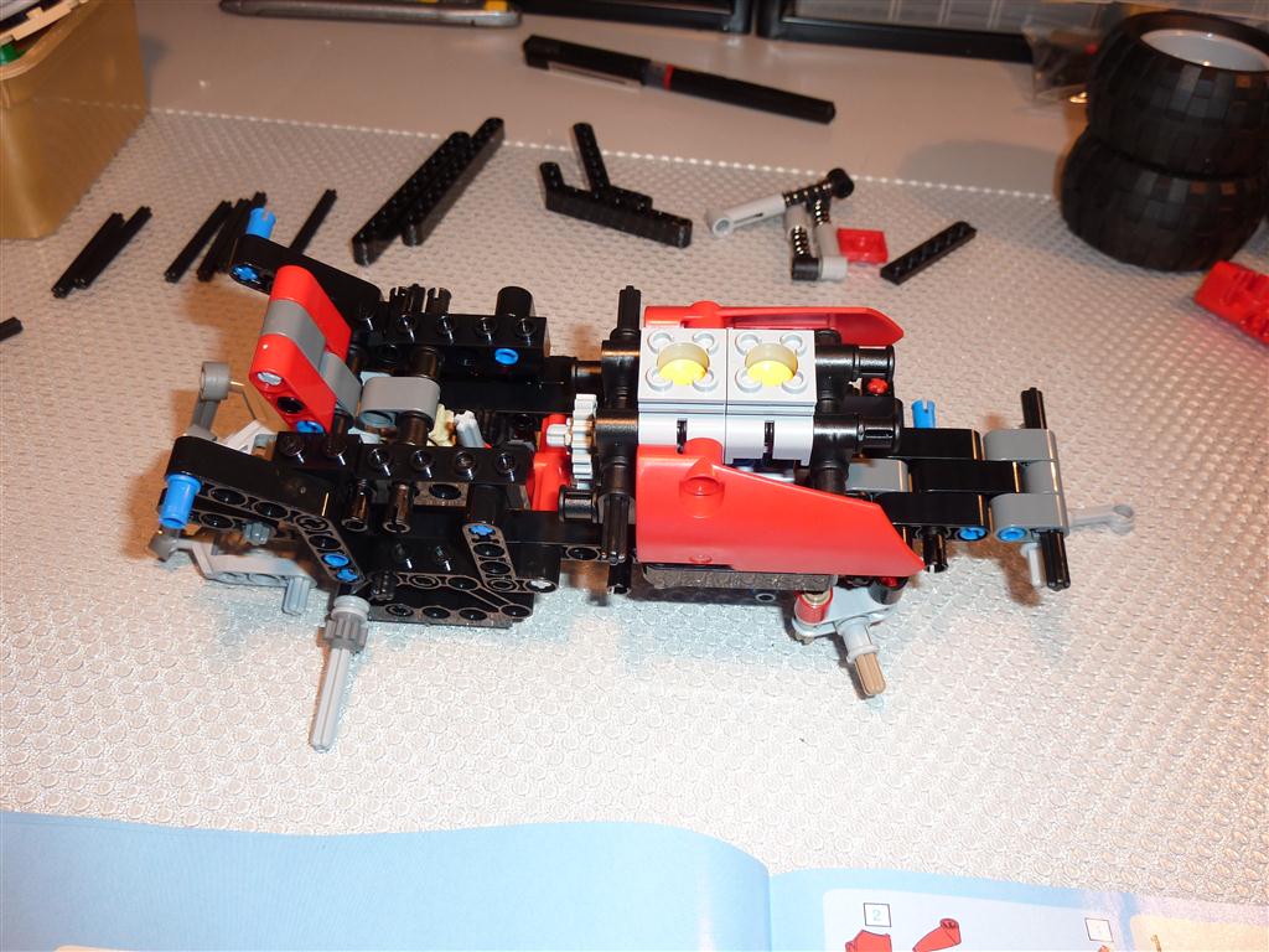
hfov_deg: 60.0
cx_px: 634
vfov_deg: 46.8
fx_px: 1100
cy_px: 476
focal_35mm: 30
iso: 100
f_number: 3.4
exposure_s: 1/30
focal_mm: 5
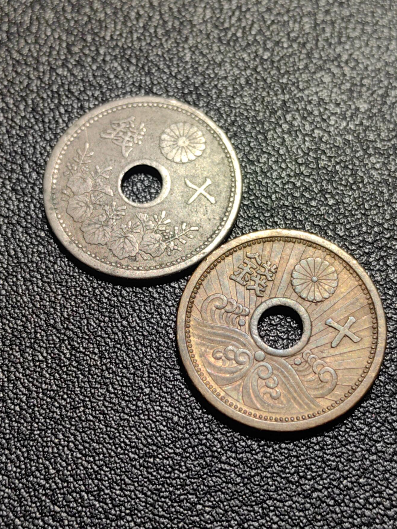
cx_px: 199
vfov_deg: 32.7
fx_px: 902
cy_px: 262
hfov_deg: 24.8
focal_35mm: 59
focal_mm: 5.75
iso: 50
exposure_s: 1/103
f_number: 2
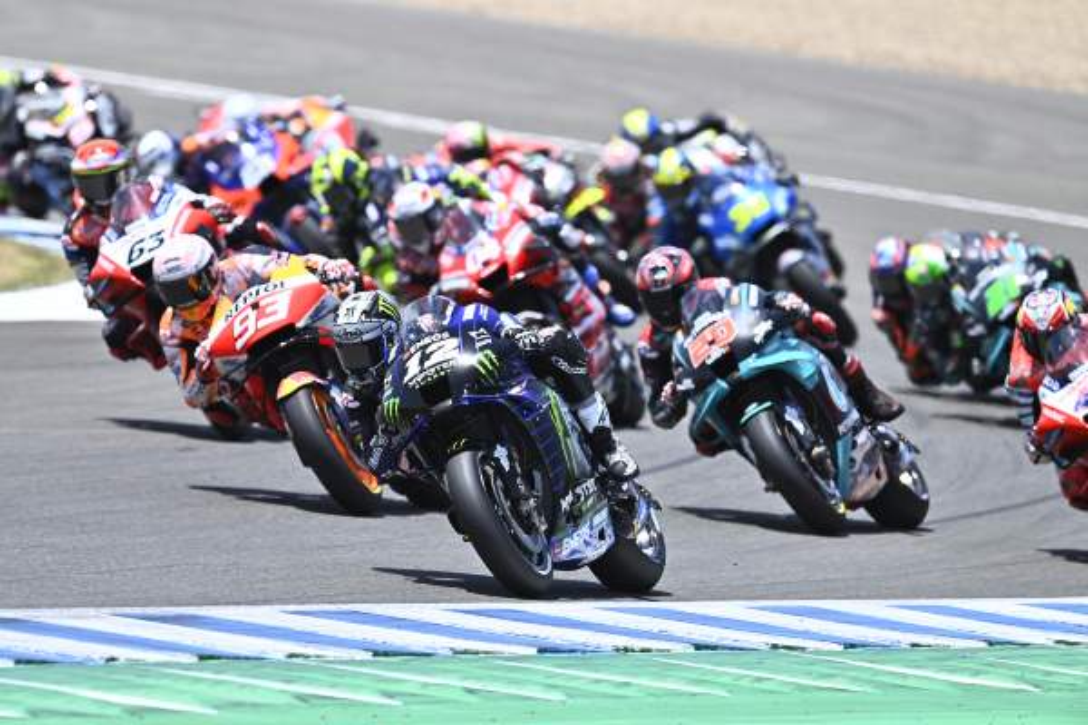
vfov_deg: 2.3
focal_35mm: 600
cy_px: 362
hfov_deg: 3.4
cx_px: 544
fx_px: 18132
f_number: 6.3
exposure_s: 1/1250
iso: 250
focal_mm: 600
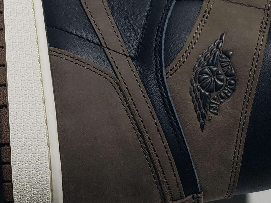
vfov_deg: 19.8
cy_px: -2
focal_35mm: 72
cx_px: -7
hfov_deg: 25.5
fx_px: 564
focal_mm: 4.3
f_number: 1.5
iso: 50
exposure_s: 1/525
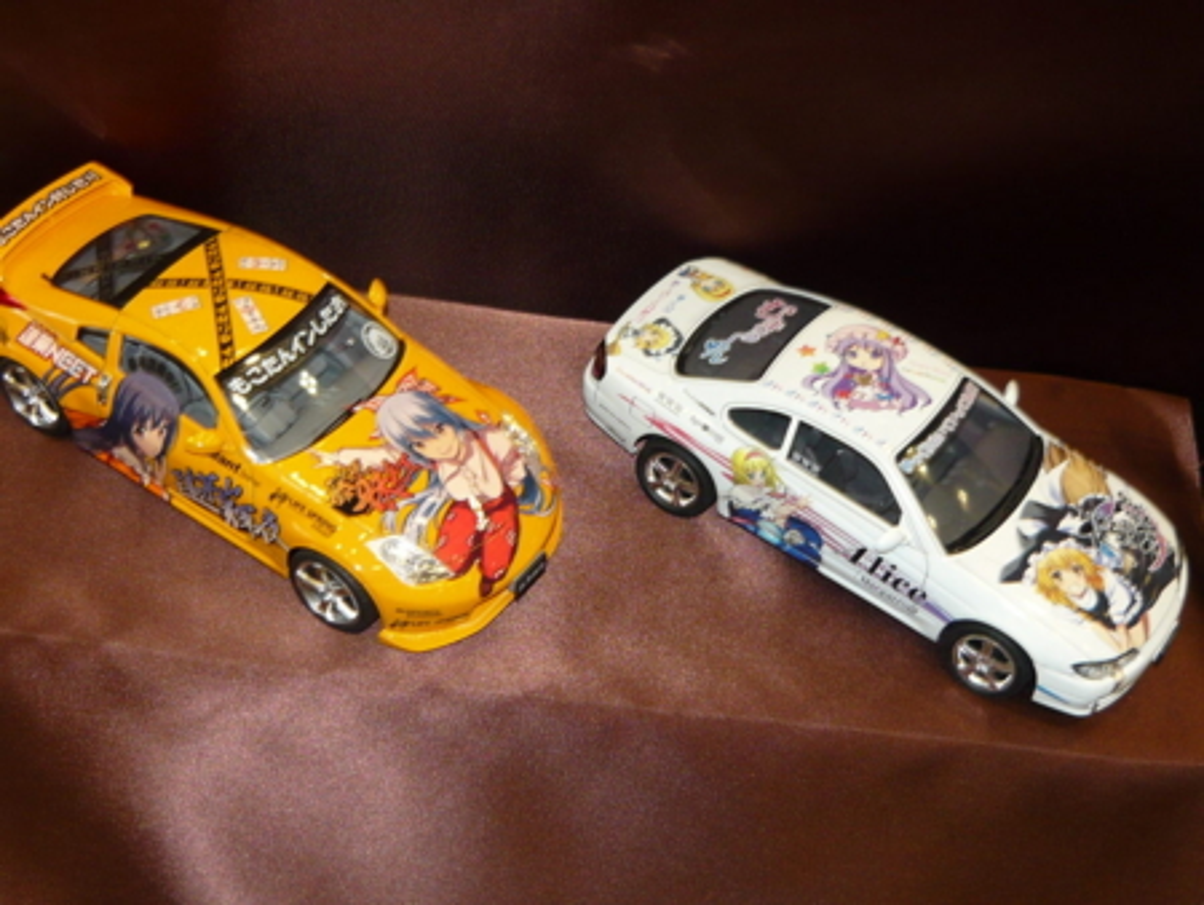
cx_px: 602
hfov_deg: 36.2
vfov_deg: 27.5
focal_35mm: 53
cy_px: 452
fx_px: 1844
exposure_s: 1/30
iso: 100
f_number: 2.8
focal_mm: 5.5
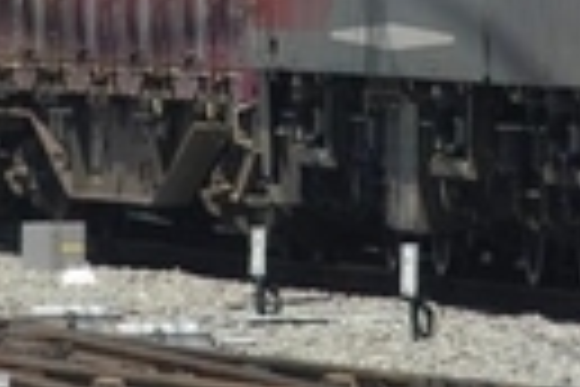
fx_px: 26984
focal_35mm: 1675
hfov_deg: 1.2
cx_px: 441
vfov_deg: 0.8
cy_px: -135
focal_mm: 300
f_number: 6.3
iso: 200
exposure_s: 1/500
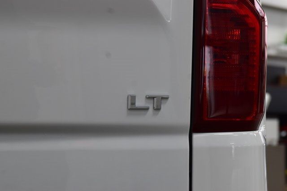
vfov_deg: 13.0
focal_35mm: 105
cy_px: 96
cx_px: 144
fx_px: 837
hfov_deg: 19.5
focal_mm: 70
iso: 560
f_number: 7.1
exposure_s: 1/30
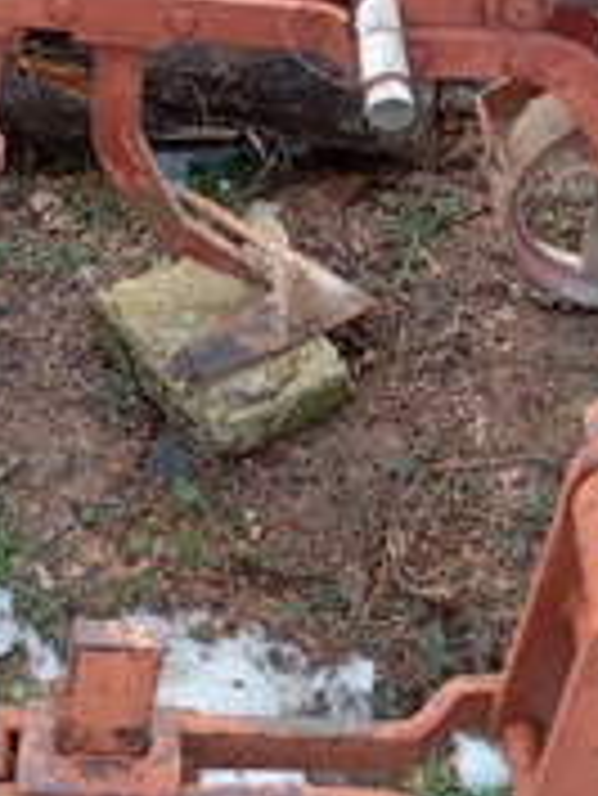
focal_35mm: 63
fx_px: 1449
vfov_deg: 30.5
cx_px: 256
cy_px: 274
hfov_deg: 23.3
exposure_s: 1/50
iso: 140
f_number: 1.8
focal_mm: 4.27
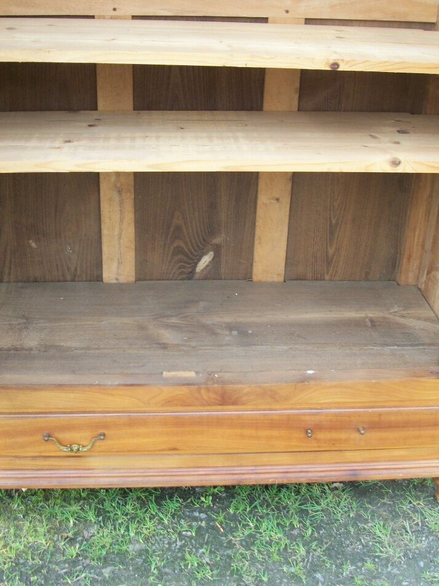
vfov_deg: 43.9
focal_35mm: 43
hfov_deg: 33.5
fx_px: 728
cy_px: 293
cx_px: 177
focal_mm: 5.7
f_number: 2.9
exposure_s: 1/80
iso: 80
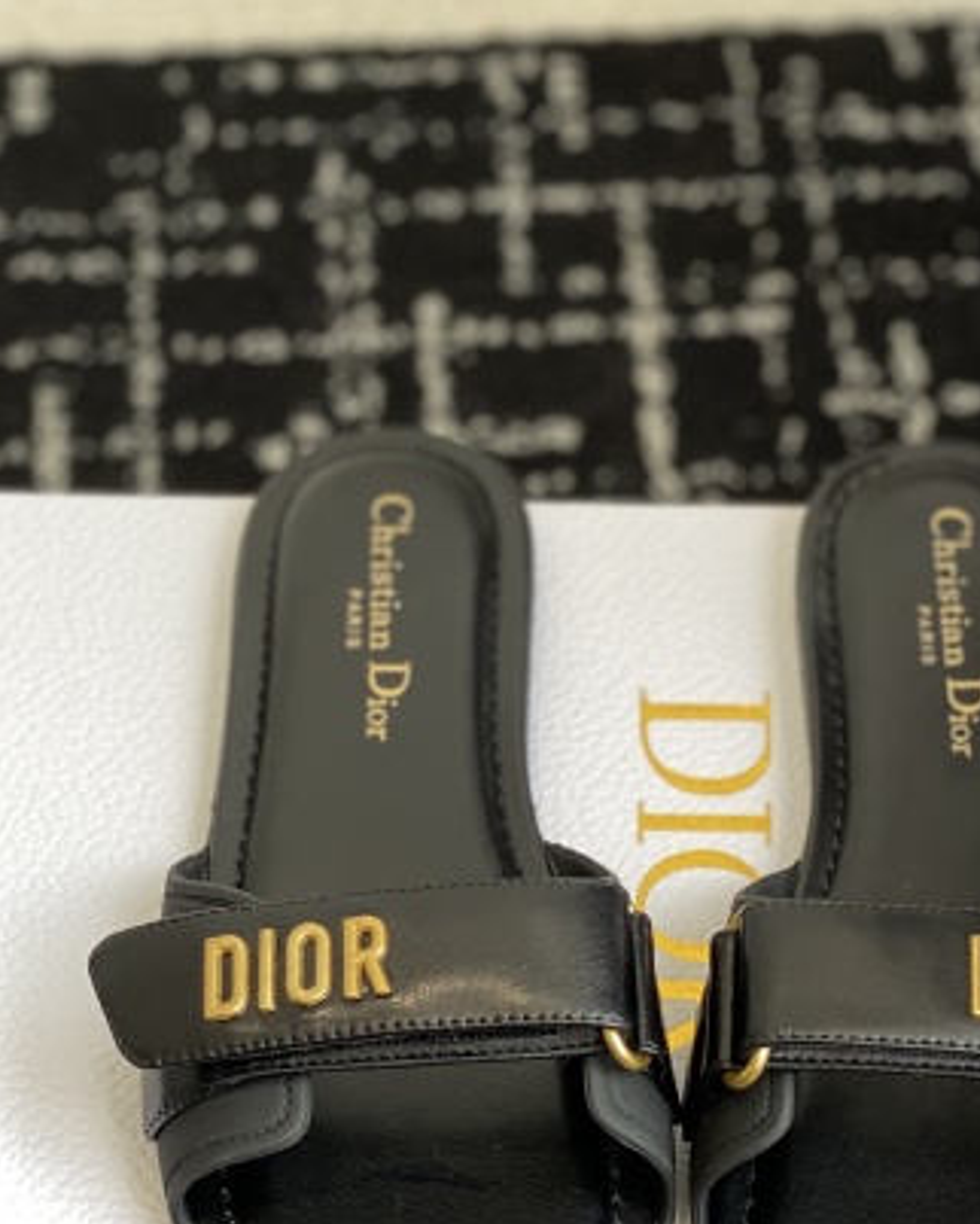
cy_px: 743
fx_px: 3659
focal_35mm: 101
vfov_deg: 19.0
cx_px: 709
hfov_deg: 15.2
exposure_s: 1/122
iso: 32
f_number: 2
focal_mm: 6
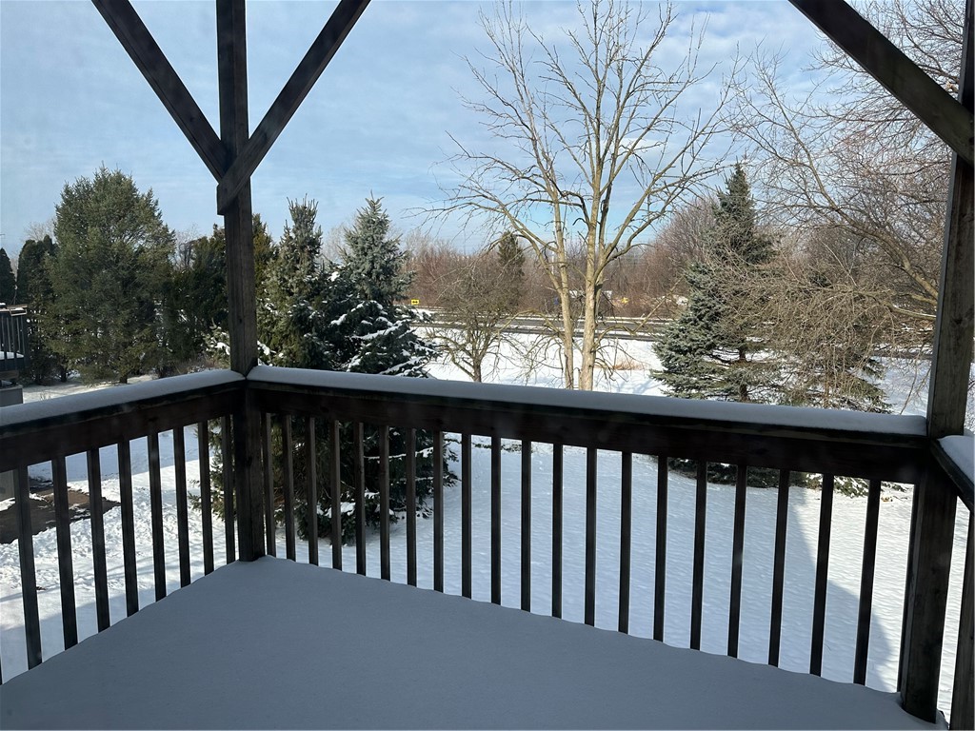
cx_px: 488
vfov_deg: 56.8
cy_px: 366
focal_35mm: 24
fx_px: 676
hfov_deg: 71.6
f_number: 1.78
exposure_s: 1/4016
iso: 80
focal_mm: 6.86
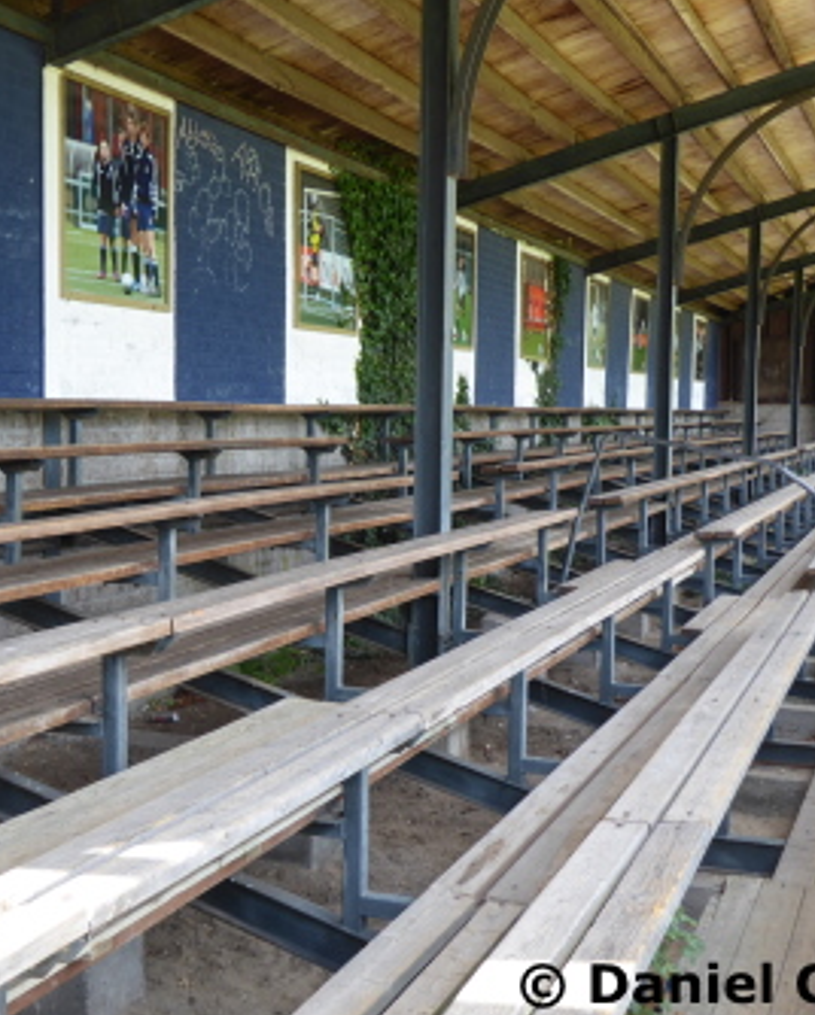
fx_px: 1384
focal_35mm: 46
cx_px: 353
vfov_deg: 40.3
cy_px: 508
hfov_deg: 32.8
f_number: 3.7
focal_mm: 6.3
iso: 80
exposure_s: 1/80
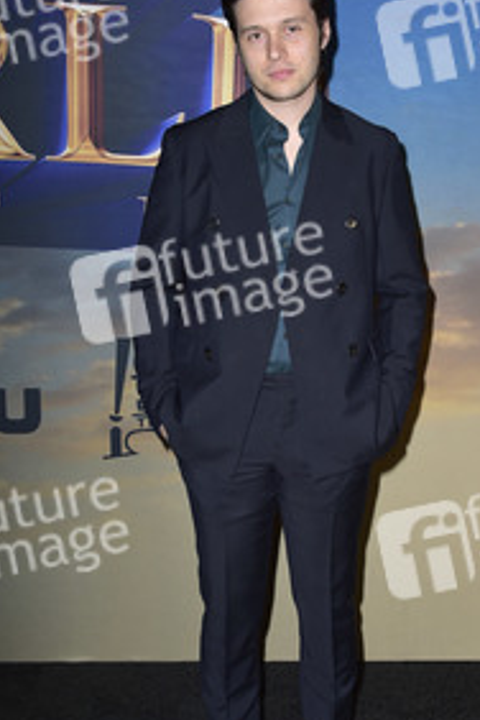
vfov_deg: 38.8
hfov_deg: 26.5
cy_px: 411
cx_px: 277
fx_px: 1020
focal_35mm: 51
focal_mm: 36
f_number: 6.3
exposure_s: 1/250
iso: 320
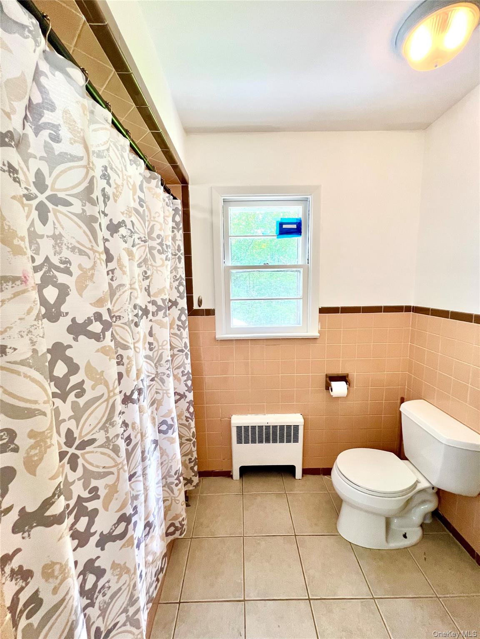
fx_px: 240
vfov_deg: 106.2
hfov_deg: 89.9
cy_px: 320
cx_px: 240
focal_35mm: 13
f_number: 1.8
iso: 125
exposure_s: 1/120
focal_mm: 1.57
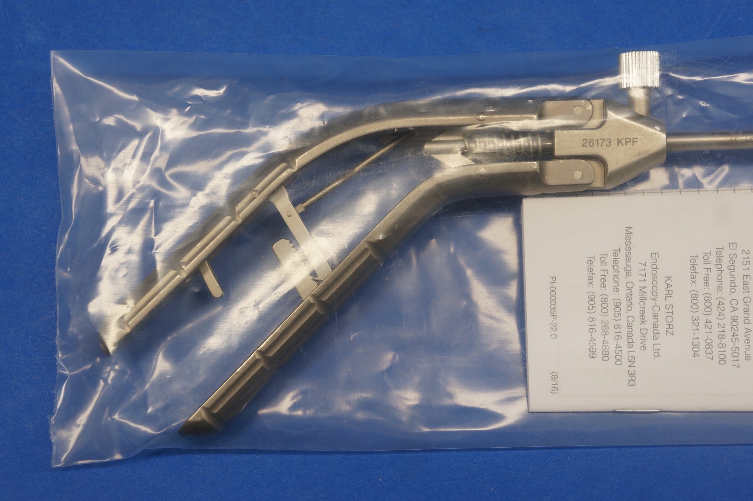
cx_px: 376
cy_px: 250
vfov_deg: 19.7
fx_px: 1442
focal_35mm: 69
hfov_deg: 29.3
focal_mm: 46
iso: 400
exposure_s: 1/125
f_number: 5.6
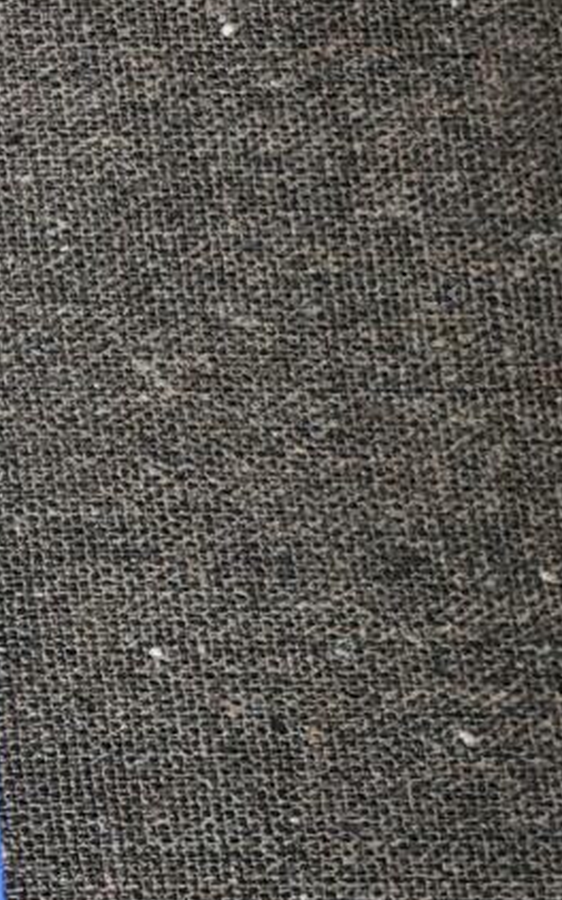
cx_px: -734
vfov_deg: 13.8
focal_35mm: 151
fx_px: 3704
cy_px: 245
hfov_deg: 8.1
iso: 100
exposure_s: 1/543
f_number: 1.5
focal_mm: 4.94
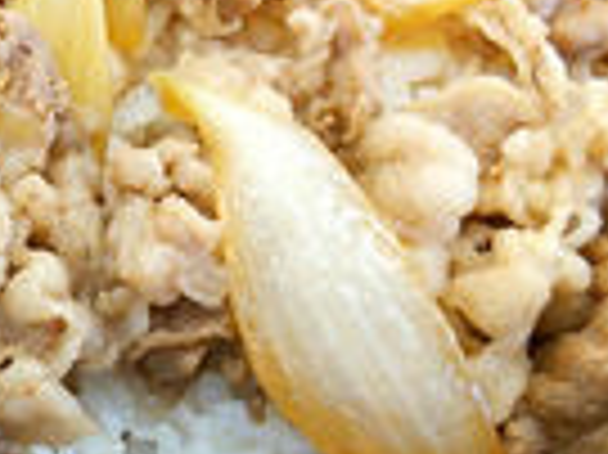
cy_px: 247
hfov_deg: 20.7
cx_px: -104
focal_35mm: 89
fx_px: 1562
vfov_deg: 16.6
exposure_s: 1/59
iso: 64
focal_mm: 4.06
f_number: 1.94
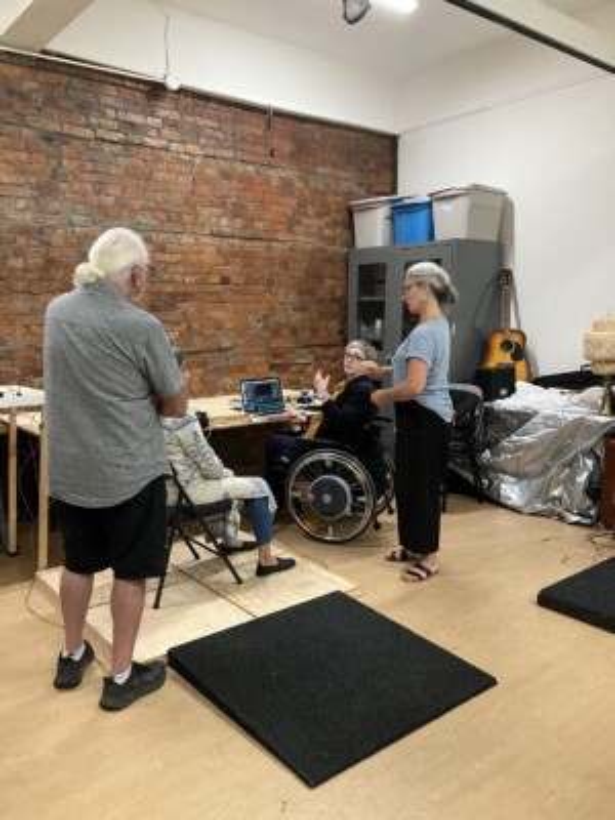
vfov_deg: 63.4
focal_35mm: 28
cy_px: 410
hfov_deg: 49.7
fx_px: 663
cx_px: 308
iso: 250
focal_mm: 3.99
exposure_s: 1/60
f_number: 1.8
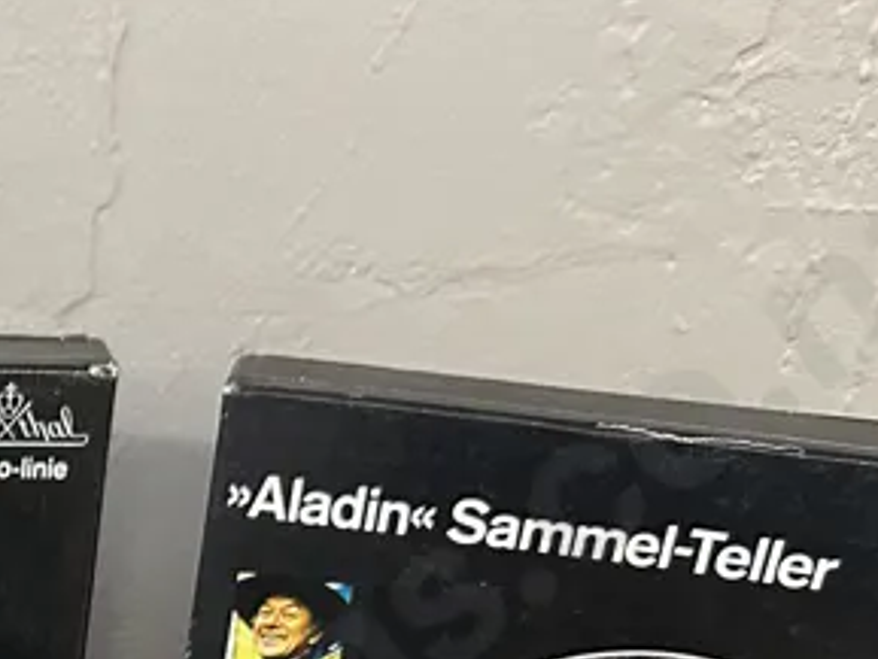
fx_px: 2157
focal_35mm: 85
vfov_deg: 15.2
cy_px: 1151
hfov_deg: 20.8
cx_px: -283
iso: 400
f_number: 1.78
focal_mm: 6.86
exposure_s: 1/50
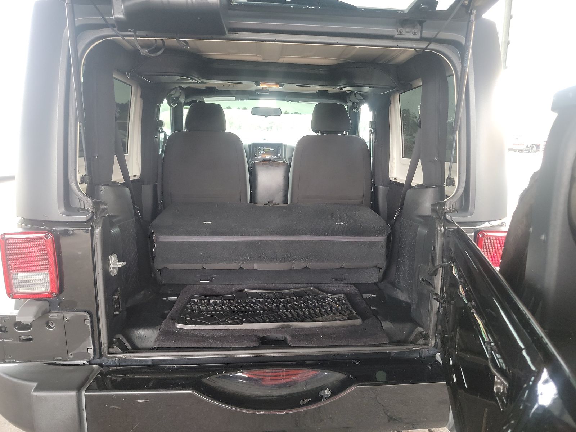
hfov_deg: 71.6
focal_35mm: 24
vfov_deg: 56.8
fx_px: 399
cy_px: 216
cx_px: 288
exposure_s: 1/59
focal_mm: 6.7
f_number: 1.8
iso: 453
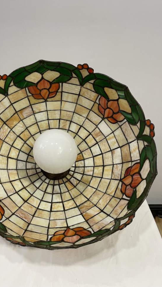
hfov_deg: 39.8
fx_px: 222
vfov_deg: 66.1
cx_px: 57
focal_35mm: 29
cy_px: 141
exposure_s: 1/50
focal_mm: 4.2
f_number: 1.6
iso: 80
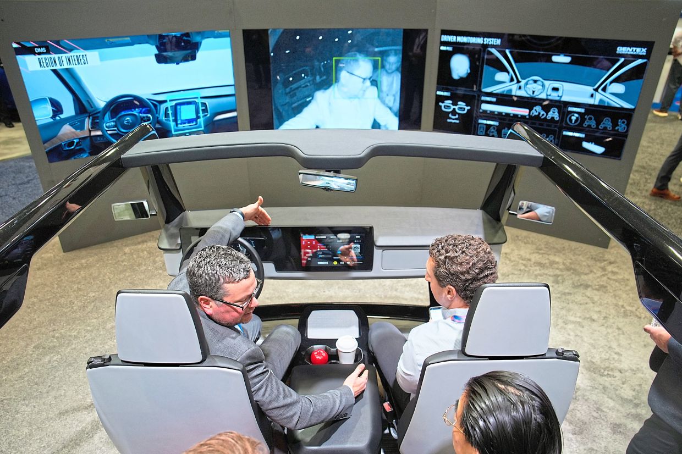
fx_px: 455
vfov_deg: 53.1
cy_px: 227
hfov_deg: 73.8
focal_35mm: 24
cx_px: 341
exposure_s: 1/250
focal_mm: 24
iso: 800
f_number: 3.5
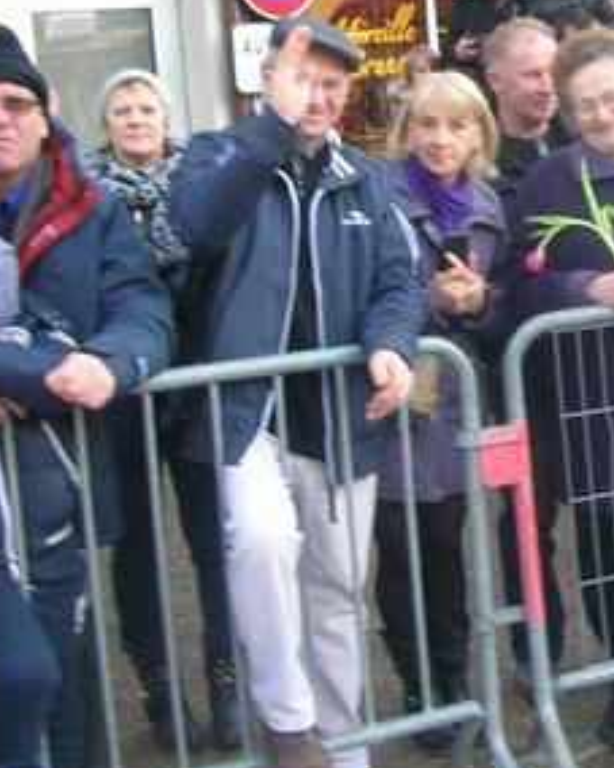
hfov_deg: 18.7
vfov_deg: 24.7
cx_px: 755
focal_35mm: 77
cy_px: 289
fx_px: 1750
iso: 50
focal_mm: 5.8
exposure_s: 1/71.2
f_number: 2.8
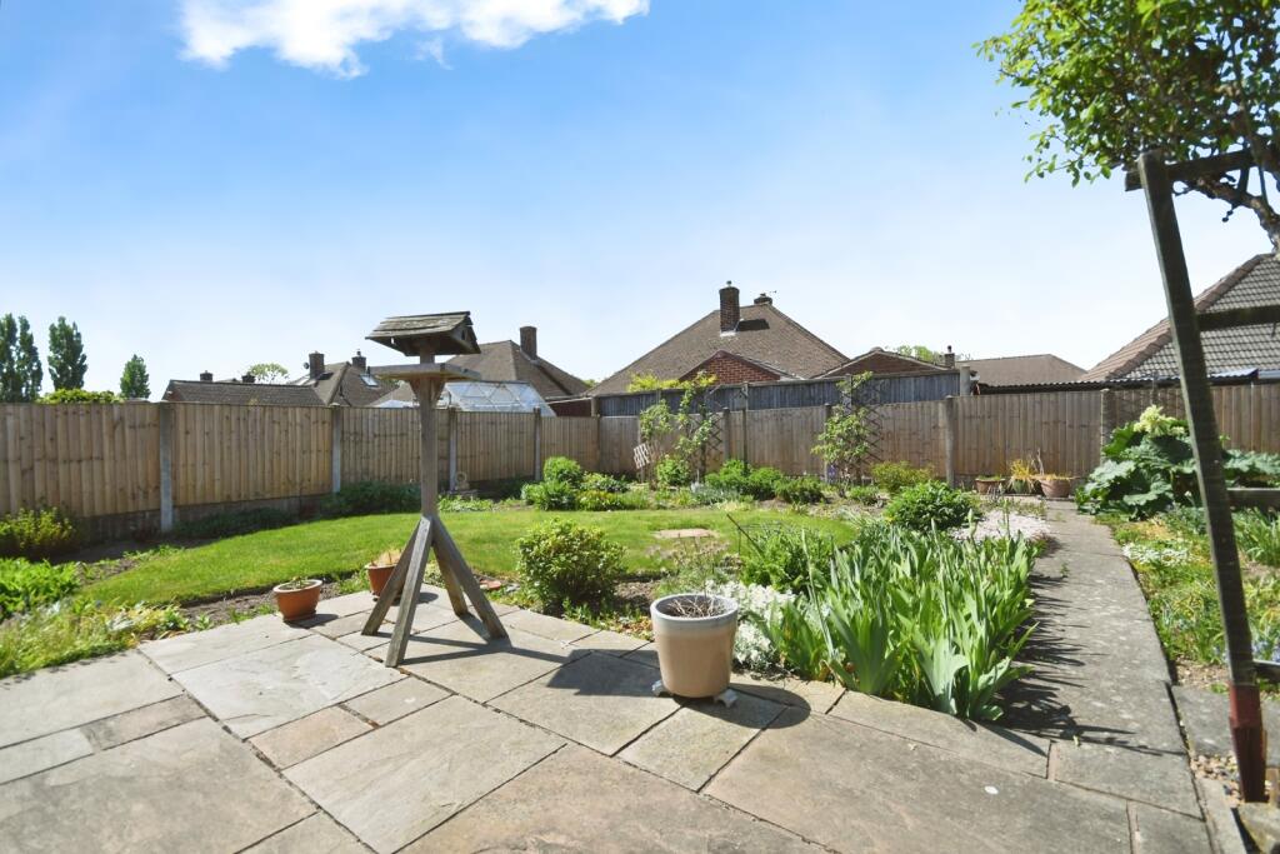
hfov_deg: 100.4
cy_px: 427
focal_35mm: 15
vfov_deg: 77.3
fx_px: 533
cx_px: 640
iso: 400
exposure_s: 1/1000
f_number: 8
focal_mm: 10
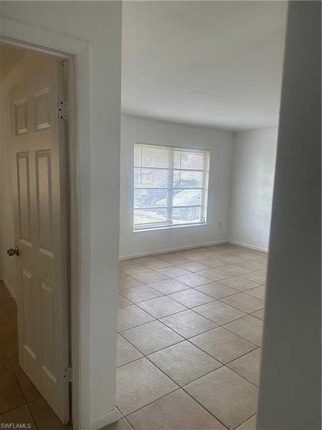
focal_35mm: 24
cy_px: 215
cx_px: 161
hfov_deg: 56.8
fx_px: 298
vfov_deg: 71.6
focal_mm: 6.86
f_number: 1.78
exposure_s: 1/121
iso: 160
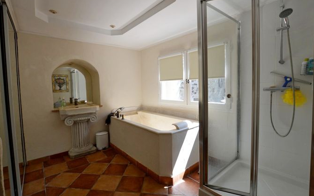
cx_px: 150
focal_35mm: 16
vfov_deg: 71.2
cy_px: 95
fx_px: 137
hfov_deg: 97.8
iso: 400
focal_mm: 10
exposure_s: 1/125
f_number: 5.6
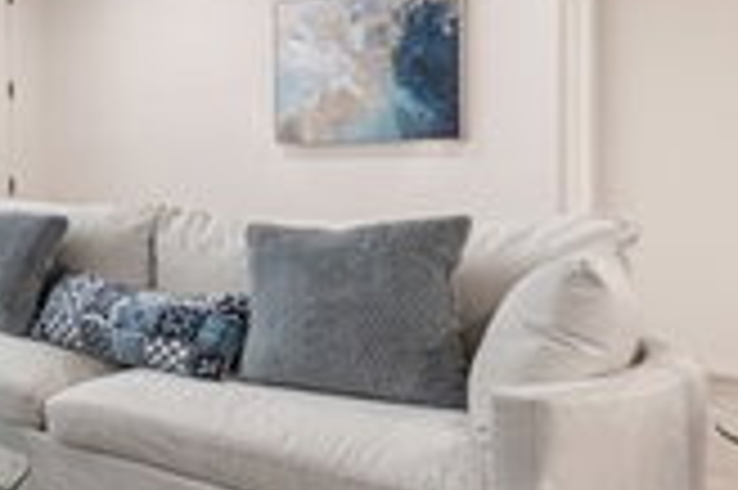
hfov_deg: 31.6
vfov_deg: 32.2
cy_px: 148
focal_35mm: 41
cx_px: -292
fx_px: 840
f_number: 4.5
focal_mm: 14
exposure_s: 1/10
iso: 100
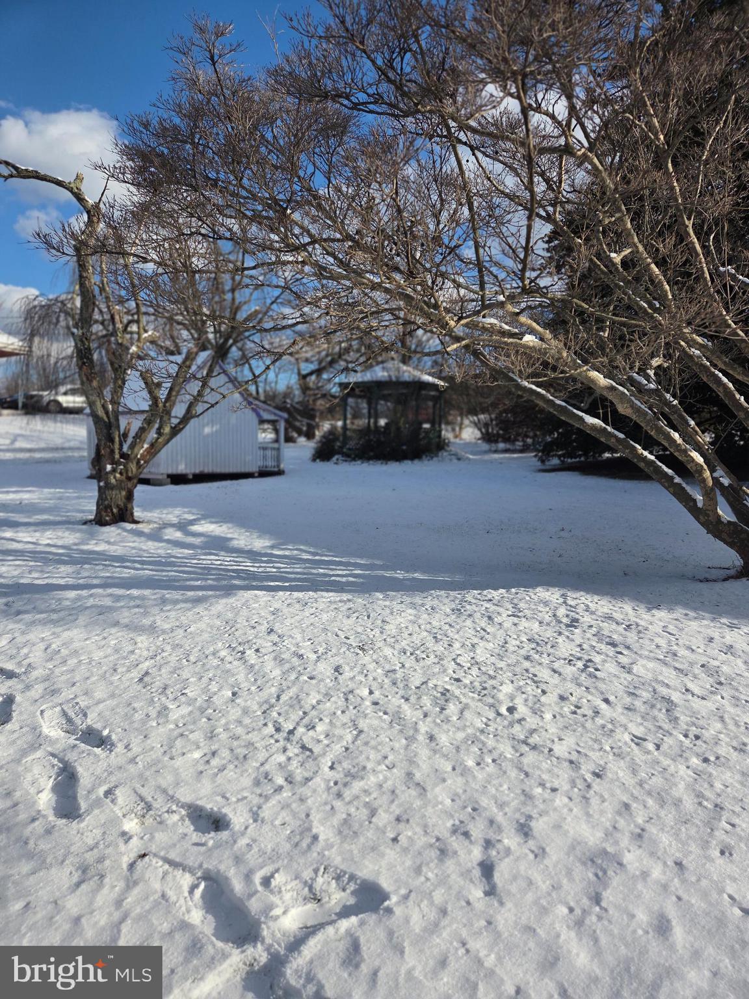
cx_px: 374
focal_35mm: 23
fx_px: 664
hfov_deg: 58.9
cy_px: 500
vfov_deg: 73.9
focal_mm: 5.4
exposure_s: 1/7328
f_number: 1.8
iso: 80
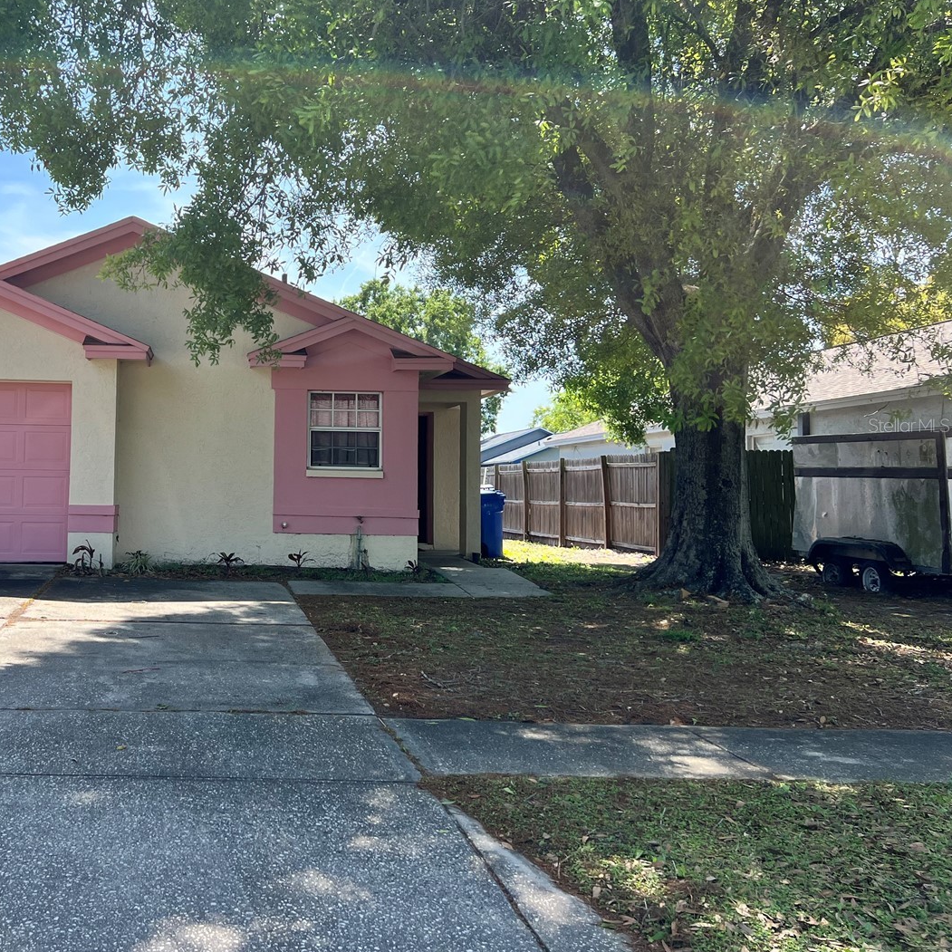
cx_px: 229
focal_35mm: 35
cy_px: 425
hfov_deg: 45.5
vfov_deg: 47.1
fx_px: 1089
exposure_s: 1/2457
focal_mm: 5.7
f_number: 1.5
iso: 50
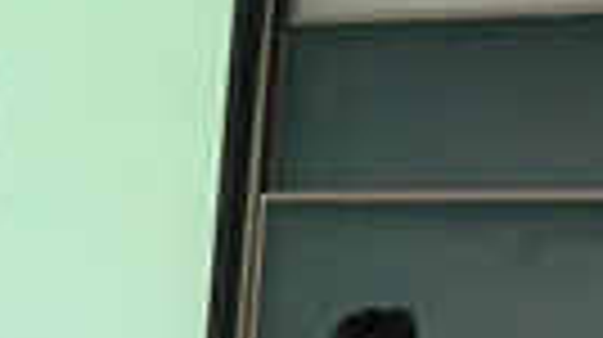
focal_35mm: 151
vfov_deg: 7.7
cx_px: -130
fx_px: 2411
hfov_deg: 13.8
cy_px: 626
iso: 64
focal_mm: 4.15
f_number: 2.2
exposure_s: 1/33
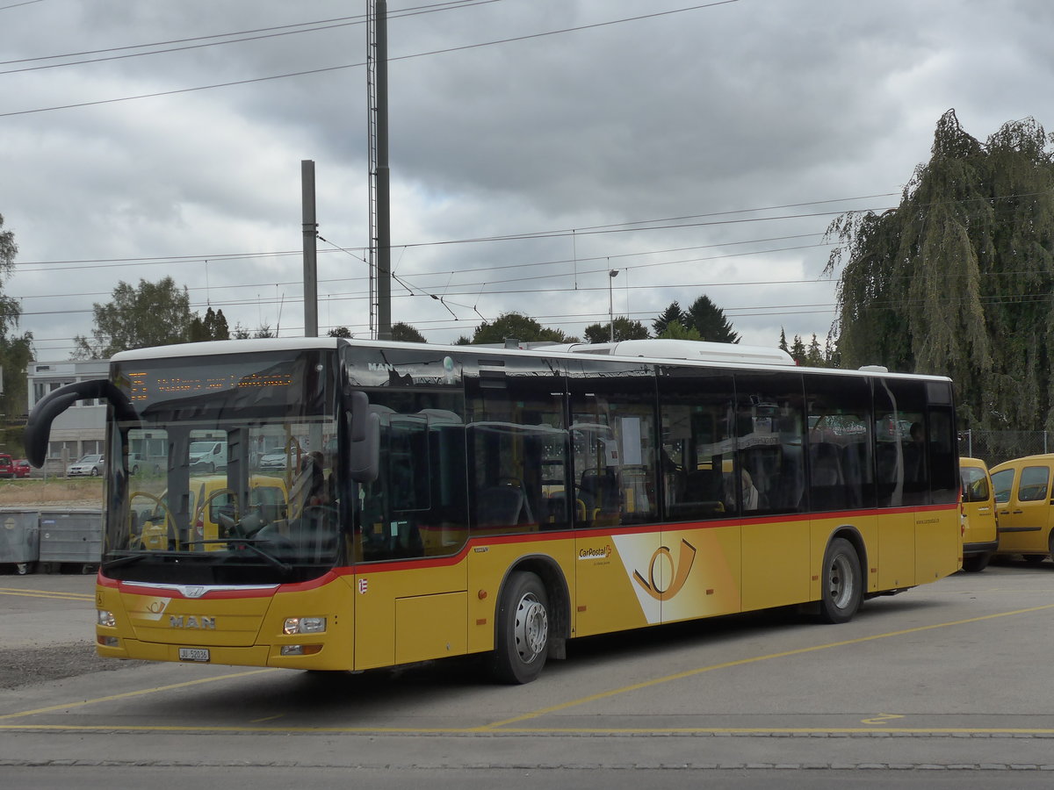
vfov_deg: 22.3
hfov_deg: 29.4
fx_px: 2010
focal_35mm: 66
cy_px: 395
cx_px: 527
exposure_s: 1/800
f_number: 4.5
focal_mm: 13.4
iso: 160
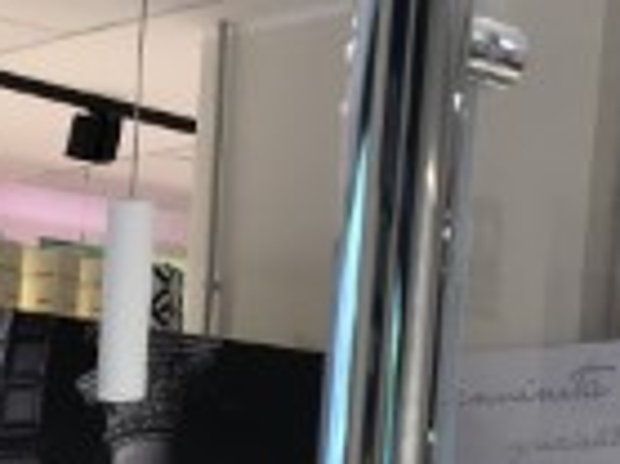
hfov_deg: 14.1
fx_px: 2308
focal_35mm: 129
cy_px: 874
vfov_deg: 10.7
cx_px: -384
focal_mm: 4
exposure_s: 1/50
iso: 32
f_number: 1.8
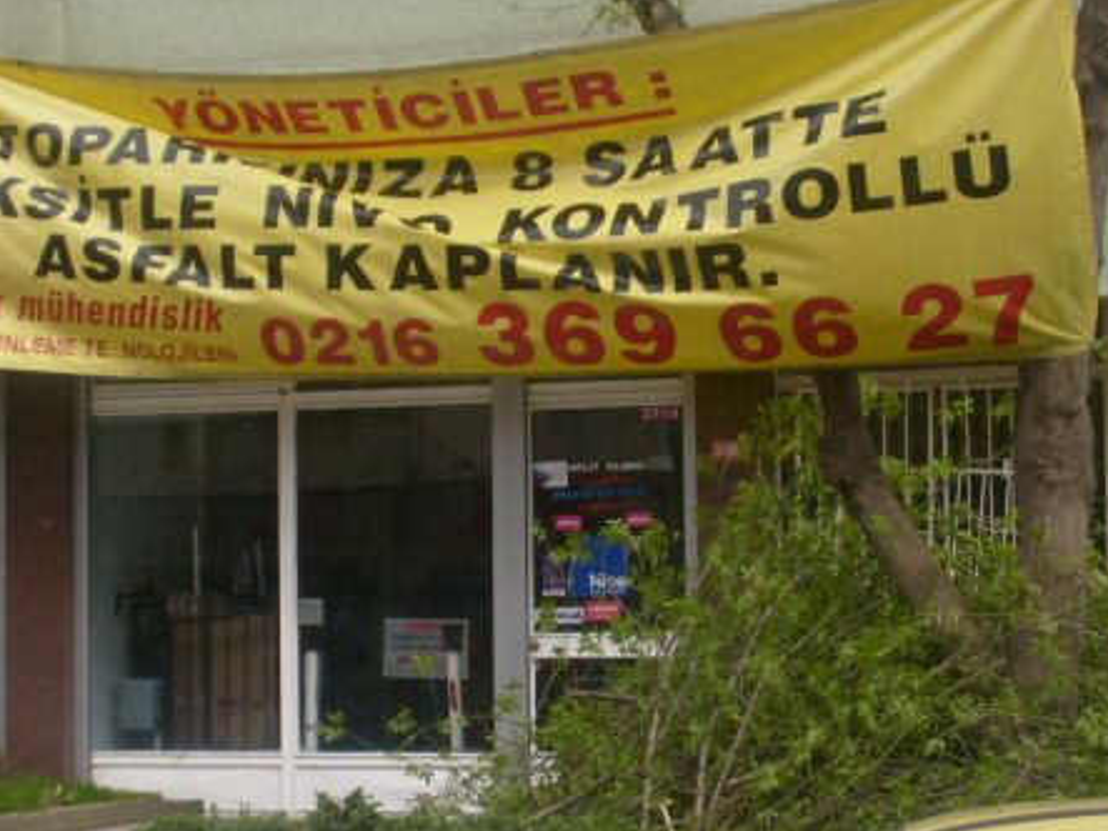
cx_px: 478
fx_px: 3328
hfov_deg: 18.9
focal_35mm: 104
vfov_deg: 14.2
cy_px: 416
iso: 80
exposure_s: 1/500
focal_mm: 12
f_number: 3.9
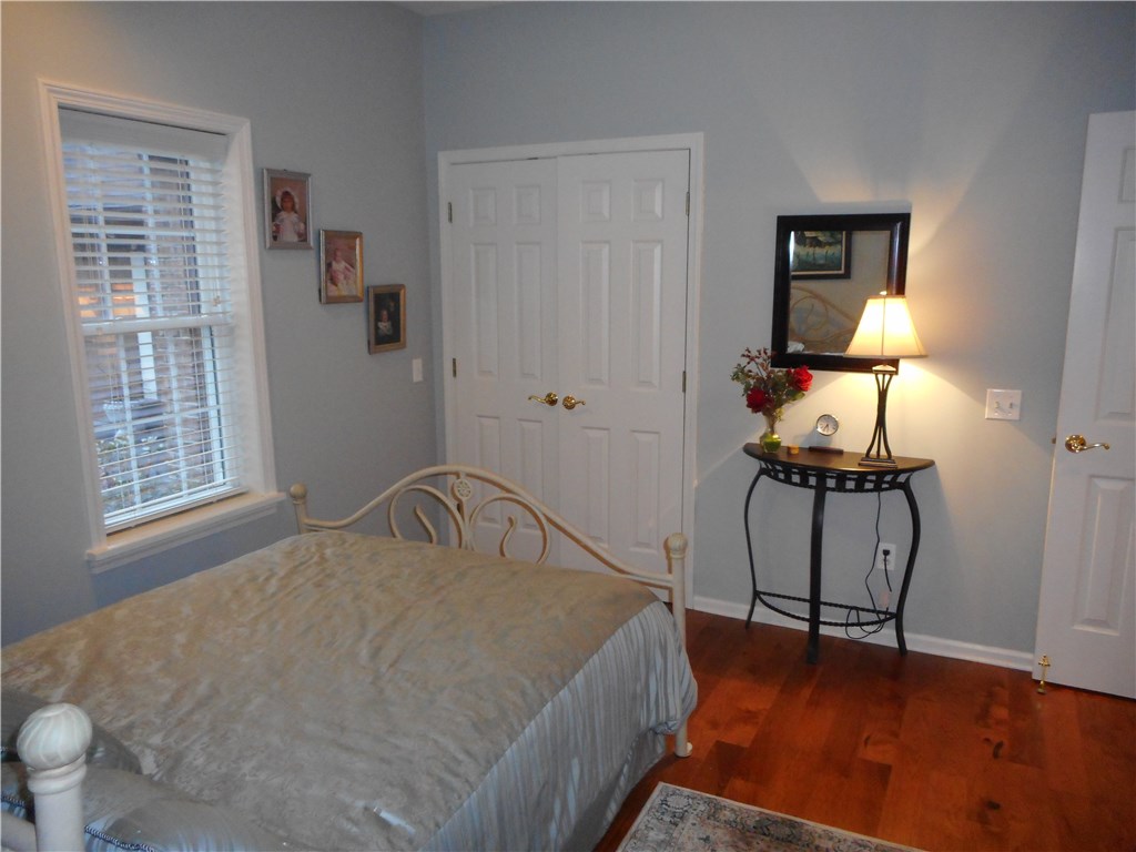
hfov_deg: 69.4
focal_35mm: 25
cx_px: 568
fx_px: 820
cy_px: 426
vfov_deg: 54.9
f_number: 3.7
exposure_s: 1/25
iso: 400
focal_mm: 4.5
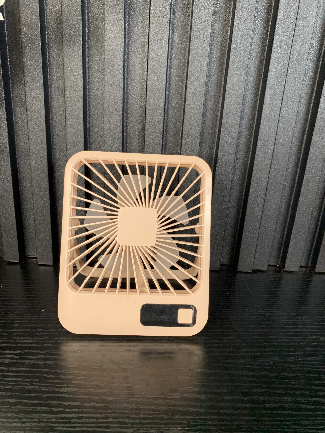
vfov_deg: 67.3
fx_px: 325
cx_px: 162
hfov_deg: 53.1
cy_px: 216
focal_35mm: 26
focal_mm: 4.25
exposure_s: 1/50
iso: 64
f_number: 1.8
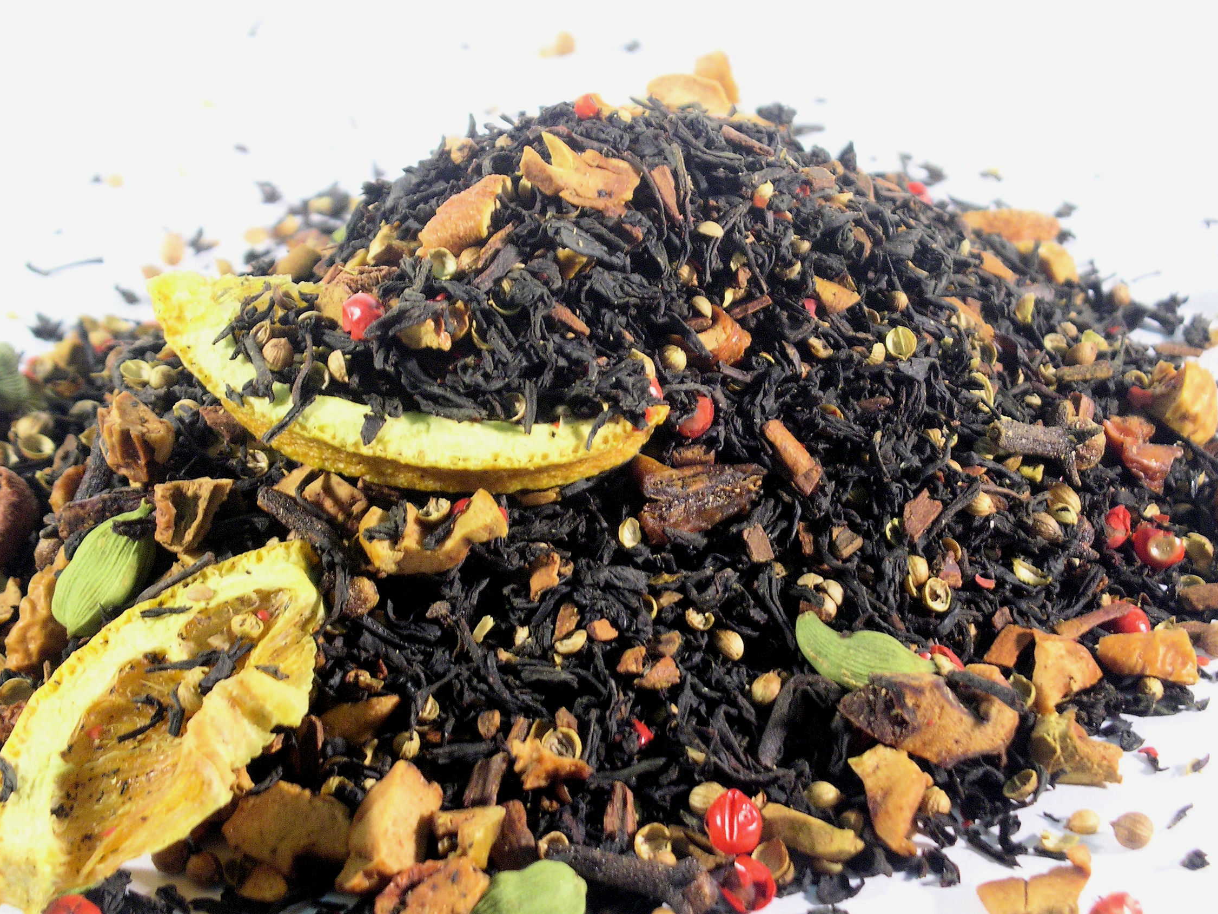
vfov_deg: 12.9
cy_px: 460
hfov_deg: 17.1
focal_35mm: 115
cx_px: 606
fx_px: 4046
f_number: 4.7
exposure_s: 1/30
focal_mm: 23.4
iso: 200
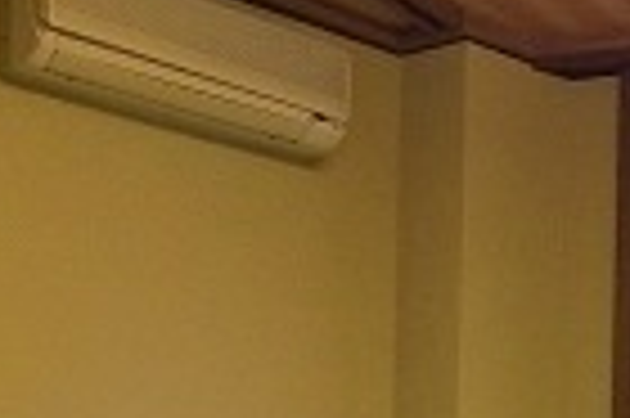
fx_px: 1888
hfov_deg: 18.2
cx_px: 700
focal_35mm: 108
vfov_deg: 11.7
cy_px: 764
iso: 100
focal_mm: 4.15
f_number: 2.2
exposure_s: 1/30
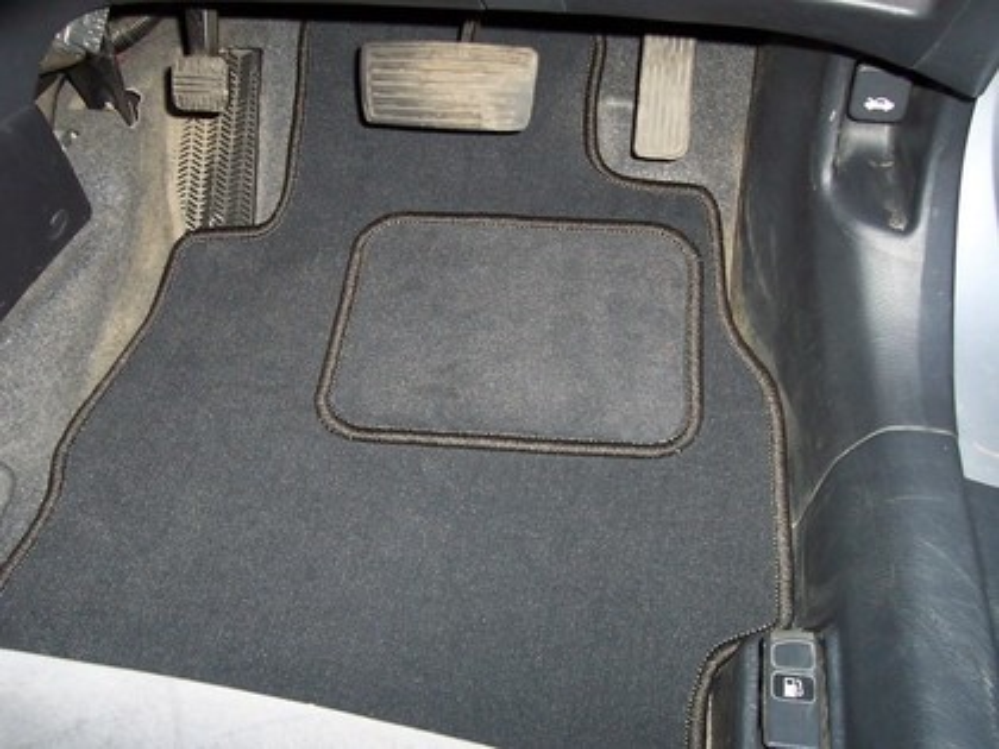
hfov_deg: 50.1
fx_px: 1068
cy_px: 374
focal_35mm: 37
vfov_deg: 38.7
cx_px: 500
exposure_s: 1/60
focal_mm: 5.6
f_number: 2.8
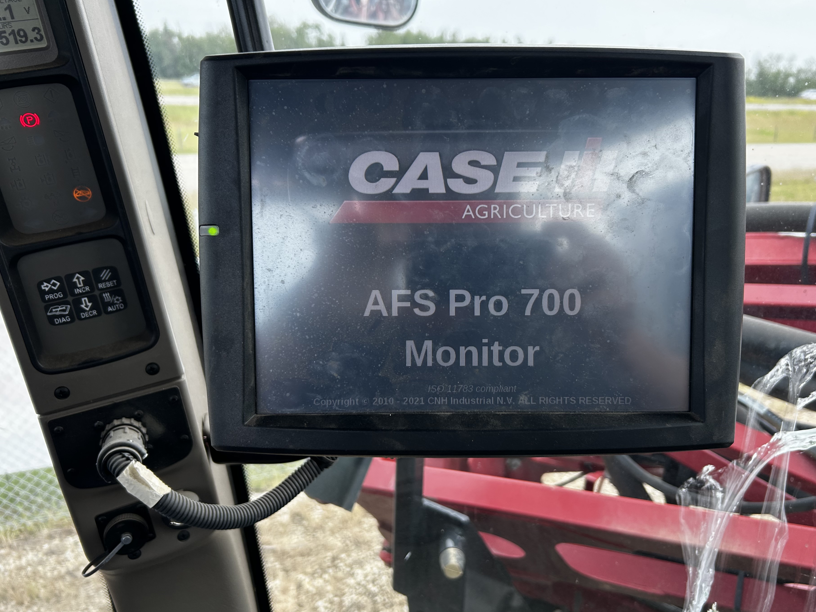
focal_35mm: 29
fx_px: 684
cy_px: 302
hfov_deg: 61.6
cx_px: 432
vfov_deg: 48.2
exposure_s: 1/443
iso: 50
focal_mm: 5.7
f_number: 1.5
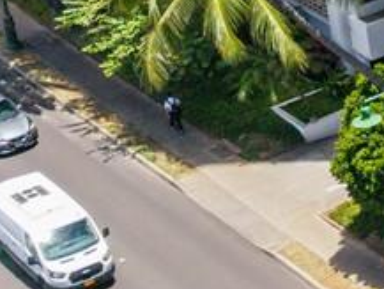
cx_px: 1173
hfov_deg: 9.0
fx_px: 1965
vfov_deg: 8.1
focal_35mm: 177
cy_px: -230
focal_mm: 8.67
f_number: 1.8
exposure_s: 1/4000
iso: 230
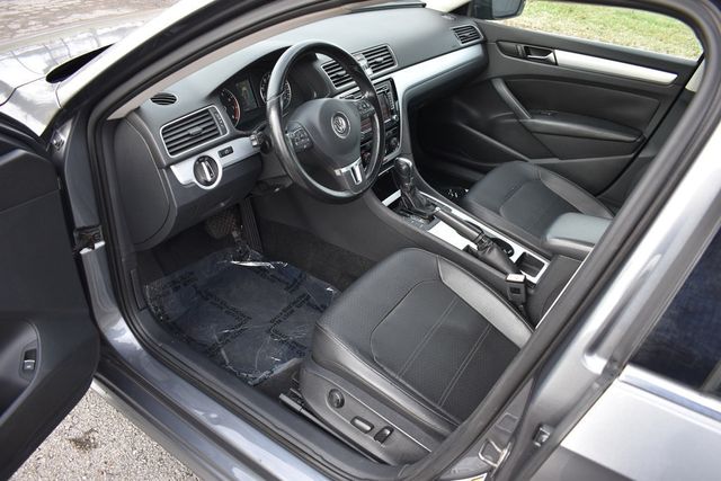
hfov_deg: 67.4
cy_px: 240
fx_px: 541
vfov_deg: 48.0
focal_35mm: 27
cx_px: 360
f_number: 4.5
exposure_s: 1/250
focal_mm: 18
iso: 400
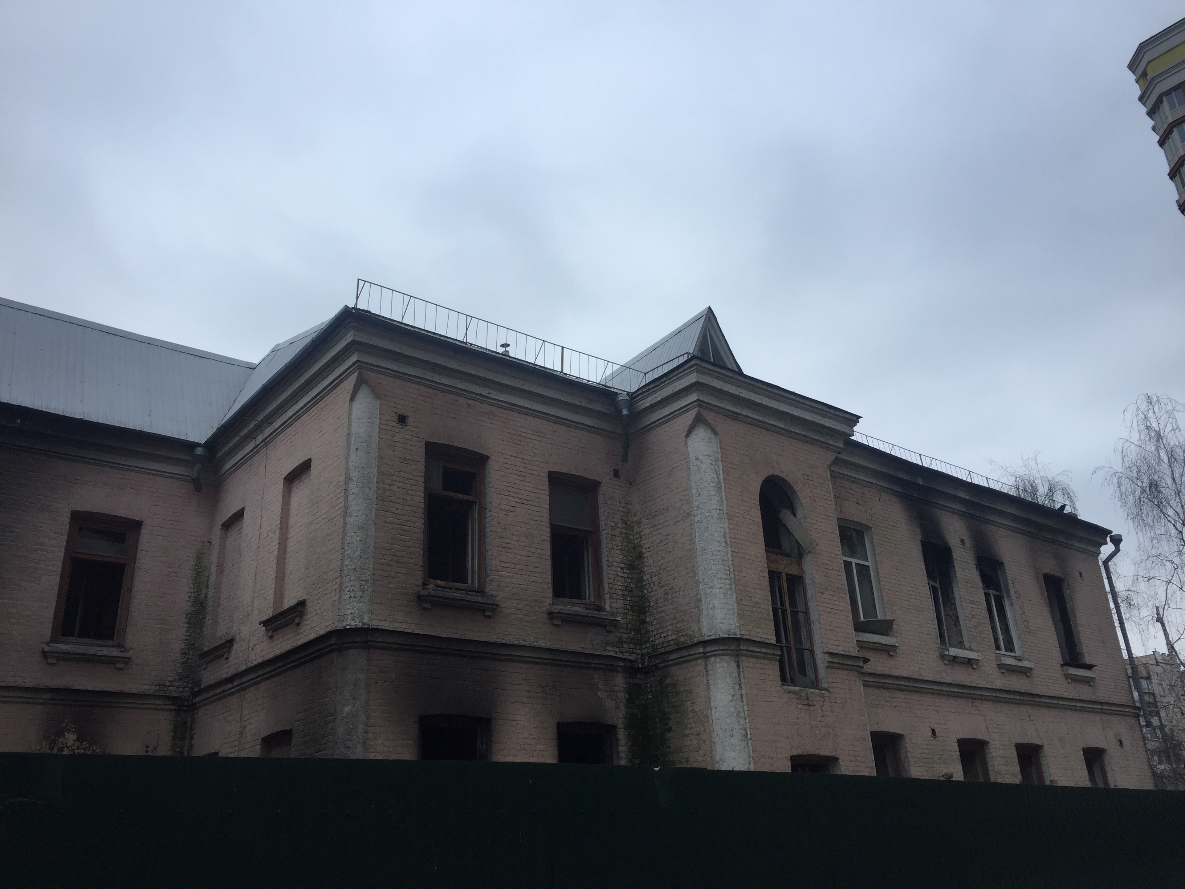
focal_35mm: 29
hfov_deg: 61.7
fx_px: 993
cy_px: 444
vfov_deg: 48.2
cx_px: 592
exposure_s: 1/399
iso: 32
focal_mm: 4.15
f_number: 2.2
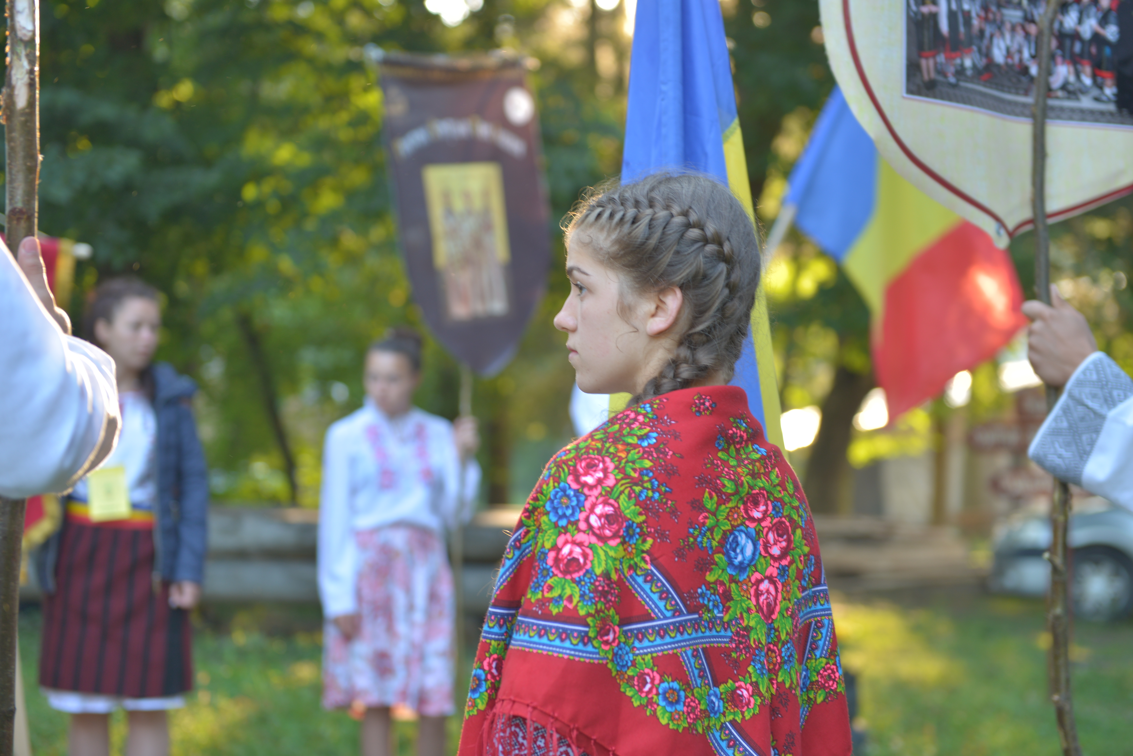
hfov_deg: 28.8
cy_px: 378
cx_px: 566
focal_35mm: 70
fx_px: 2204
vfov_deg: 19.5
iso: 160
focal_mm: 70
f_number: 2.8
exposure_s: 1/80
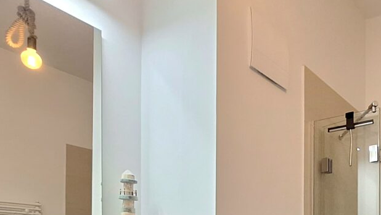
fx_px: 333
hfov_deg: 53.0
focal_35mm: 33
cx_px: 335
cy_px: 250
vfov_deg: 30.8
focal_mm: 1.74
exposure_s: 1/50
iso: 125
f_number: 2.2
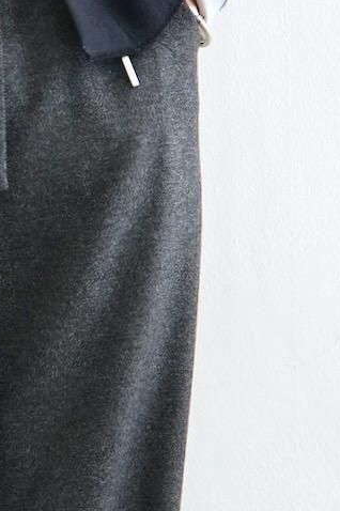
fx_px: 2780
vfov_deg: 10.5
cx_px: -128
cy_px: 378
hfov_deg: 6.9
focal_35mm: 196
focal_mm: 52
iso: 640
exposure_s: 1/160
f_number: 5
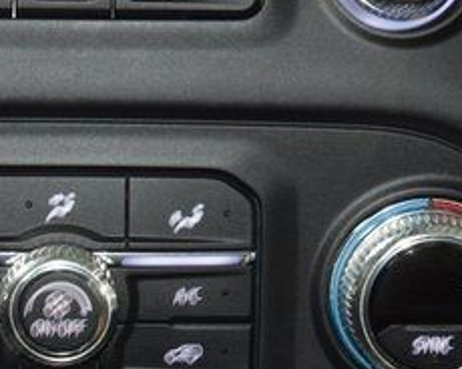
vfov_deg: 5.6
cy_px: 224
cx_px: 48
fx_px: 3747
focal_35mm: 274
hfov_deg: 7.0
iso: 2000
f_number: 4.5
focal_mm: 70
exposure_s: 1/25
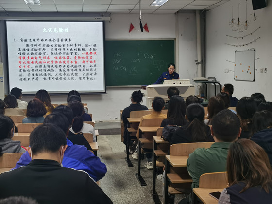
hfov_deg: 39.7
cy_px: 102
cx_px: 136
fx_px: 377
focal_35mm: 48
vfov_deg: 30.3
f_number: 1.6
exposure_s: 1/100
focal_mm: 5.56
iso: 160
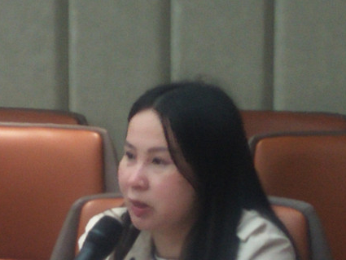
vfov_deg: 25.3
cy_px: 261
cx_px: 155
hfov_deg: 34.9
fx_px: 550
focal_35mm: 55
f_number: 2
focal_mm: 3.88
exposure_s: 1/50
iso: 200
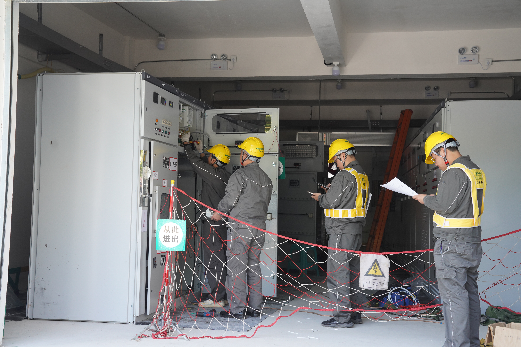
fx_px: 680
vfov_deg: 28.6
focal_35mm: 47
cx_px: 260
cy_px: 174
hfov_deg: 41.9
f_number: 4.5
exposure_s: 1/160
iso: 800
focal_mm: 47
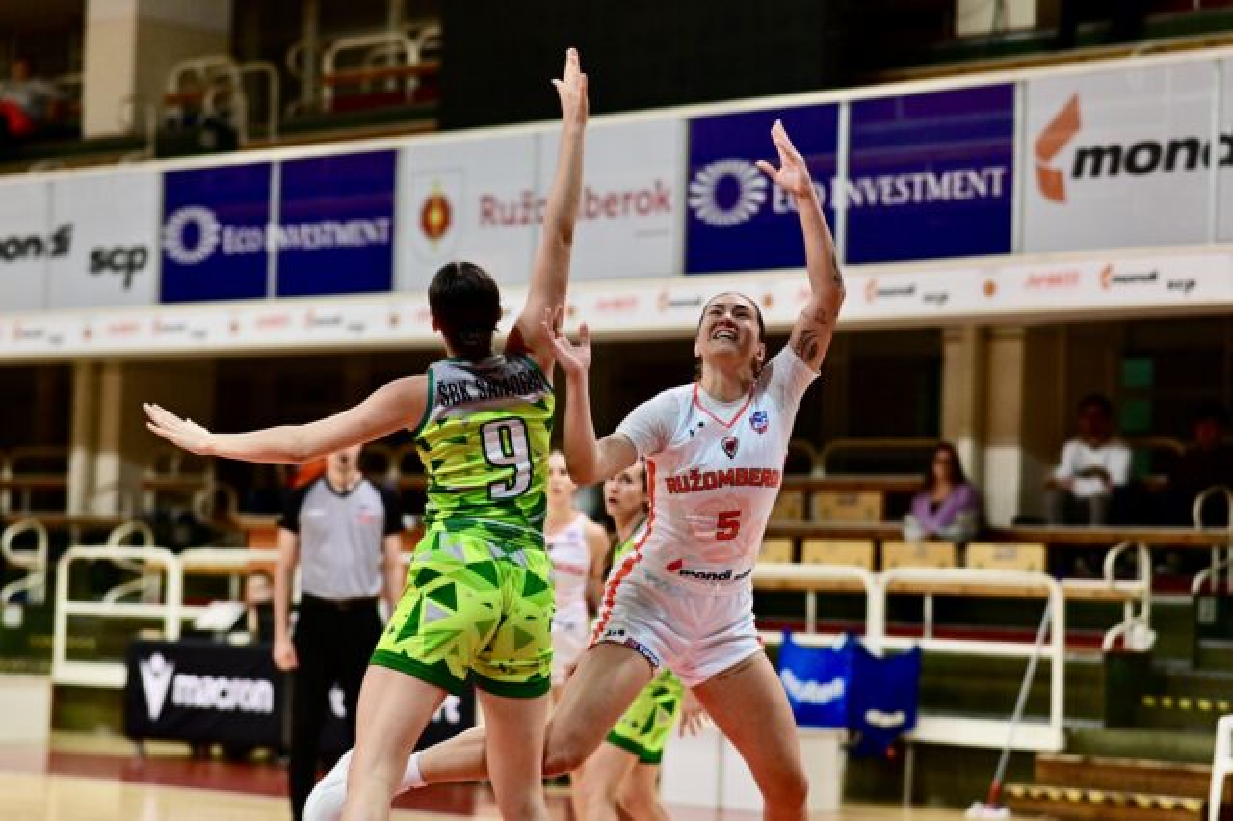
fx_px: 2910
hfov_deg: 23.9
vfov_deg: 16.1
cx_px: 616
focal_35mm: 85
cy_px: 410
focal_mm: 85
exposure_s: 1/1000
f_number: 2
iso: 2500
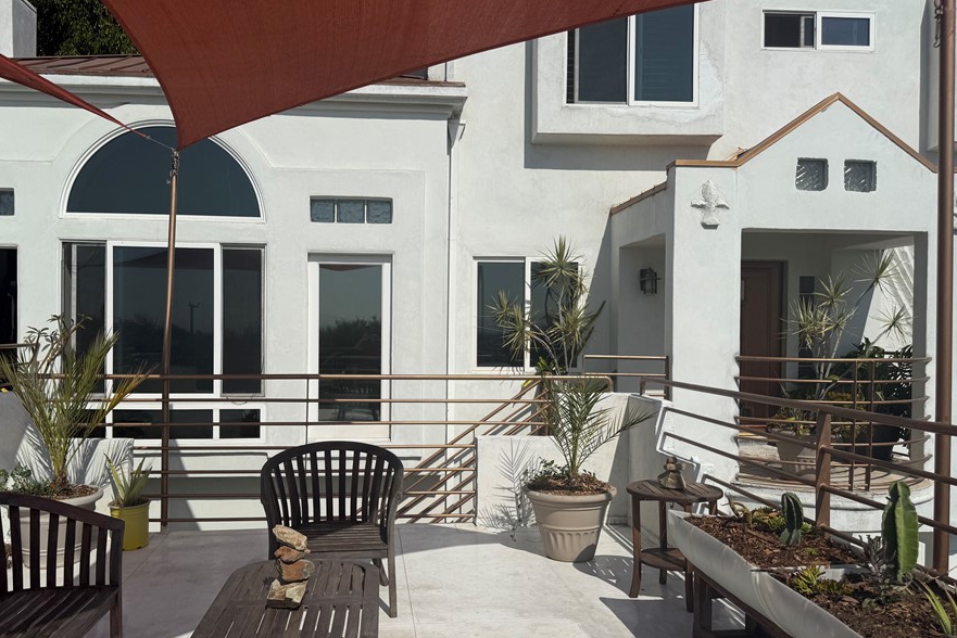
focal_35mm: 29
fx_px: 771
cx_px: 421
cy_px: 345
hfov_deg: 63.4
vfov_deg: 45.0
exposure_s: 1/14286
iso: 64
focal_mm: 6.76
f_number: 1.78
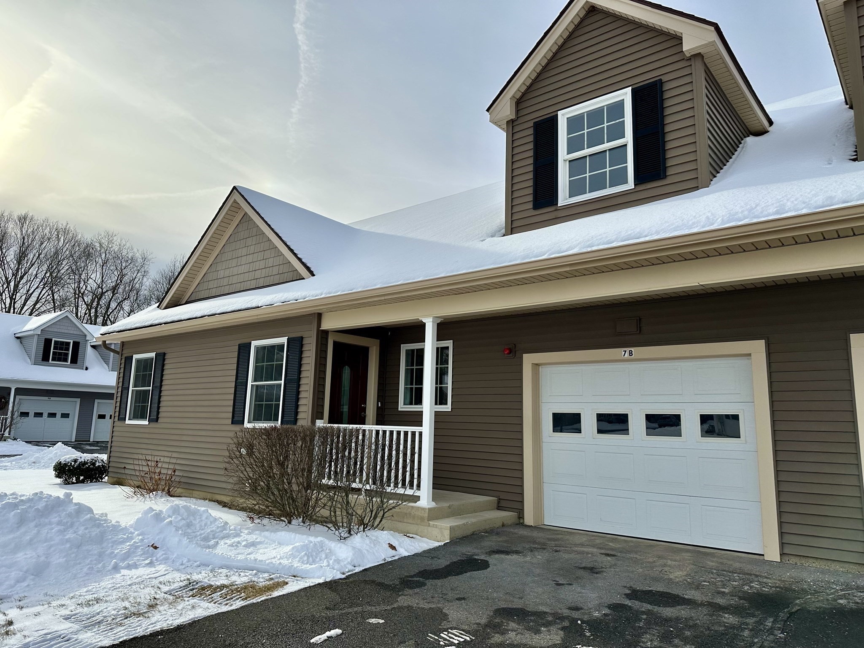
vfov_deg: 56.8
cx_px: 432
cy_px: 324
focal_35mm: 24
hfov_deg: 71.6
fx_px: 599
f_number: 1.78
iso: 80
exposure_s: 1/6623
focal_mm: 6.86
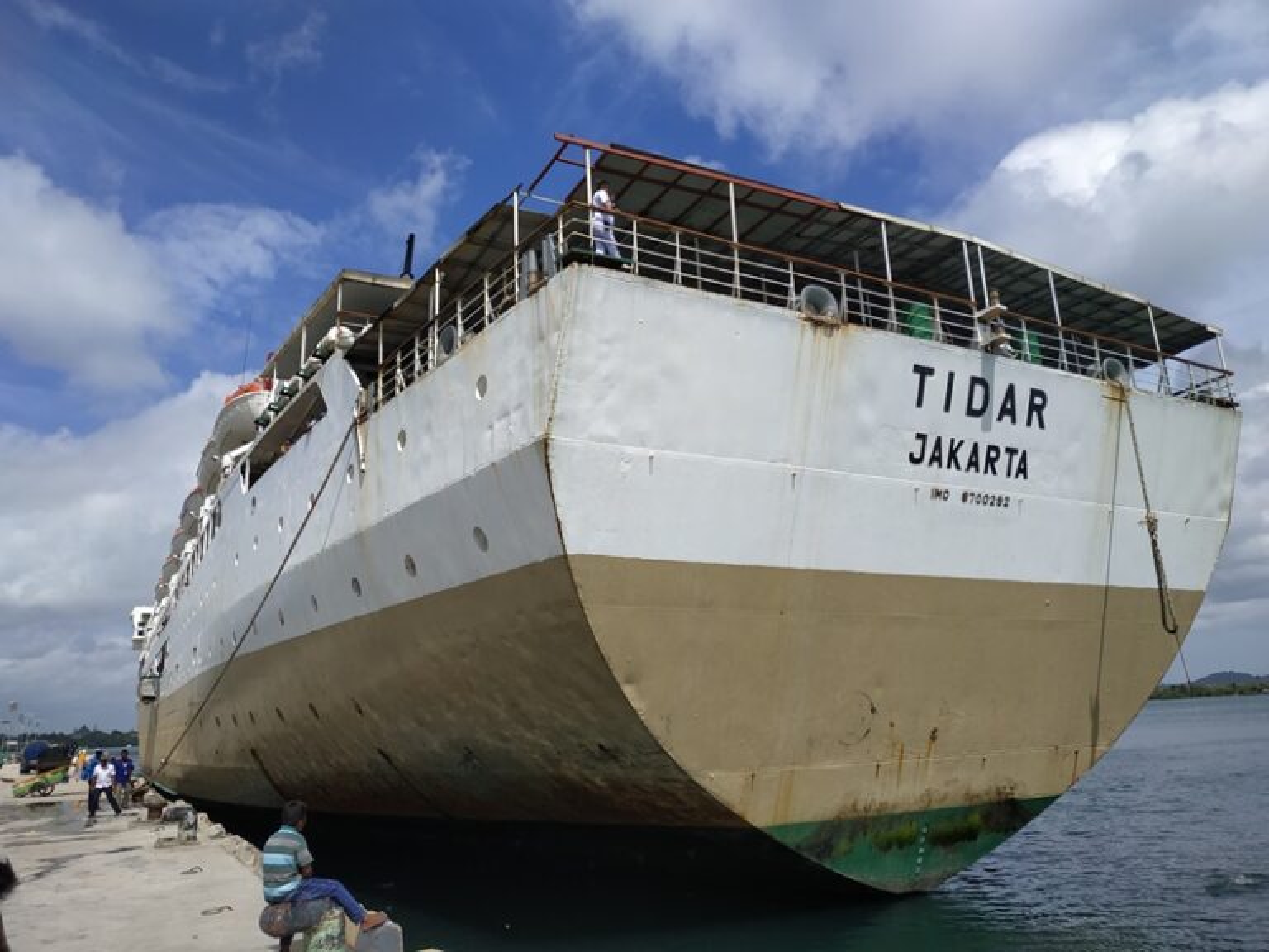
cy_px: 476
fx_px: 880
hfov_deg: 71.6
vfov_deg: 56.8
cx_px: 634
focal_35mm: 24
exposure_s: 1/3258
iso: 100
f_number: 1.9
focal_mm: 3.94
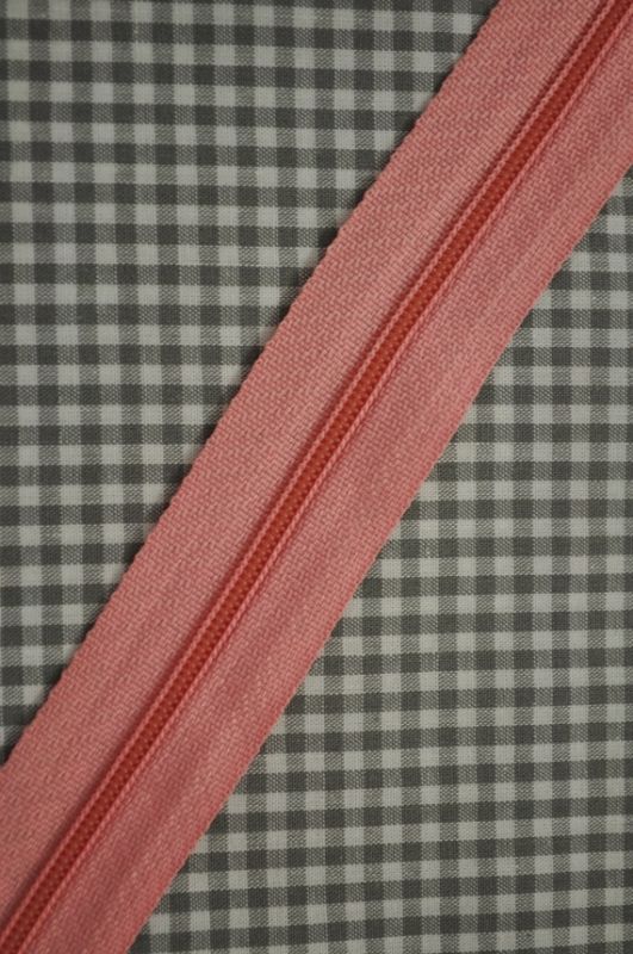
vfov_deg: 33.4
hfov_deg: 22.6
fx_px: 1587
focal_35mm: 60
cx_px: 316
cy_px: 477
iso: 640
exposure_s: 1/60
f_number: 5.3
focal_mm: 40
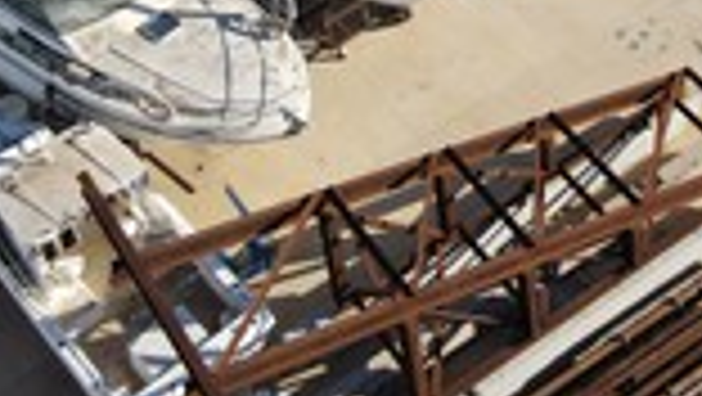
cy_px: -362
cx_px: 734
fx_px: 1434
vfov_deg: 13.7
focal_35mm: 77
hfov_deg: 25.8
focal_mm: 4.5
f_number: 2.8
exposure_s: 1/500
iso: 100
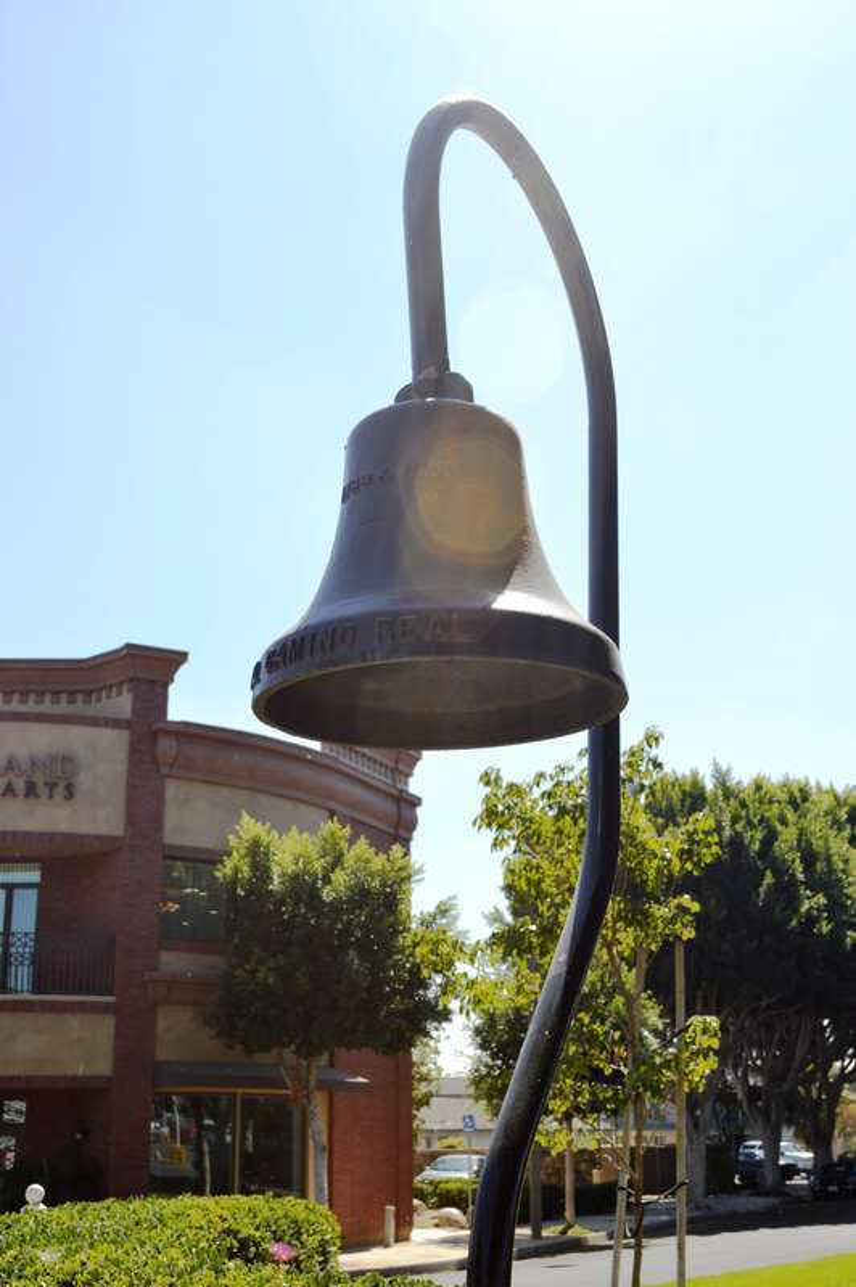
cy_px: 644
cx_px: 428
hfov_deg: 31.8
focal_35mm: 42
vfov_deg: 46.4
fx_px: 1500
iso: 100
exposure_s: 1/125
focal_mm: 28
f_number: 5.6
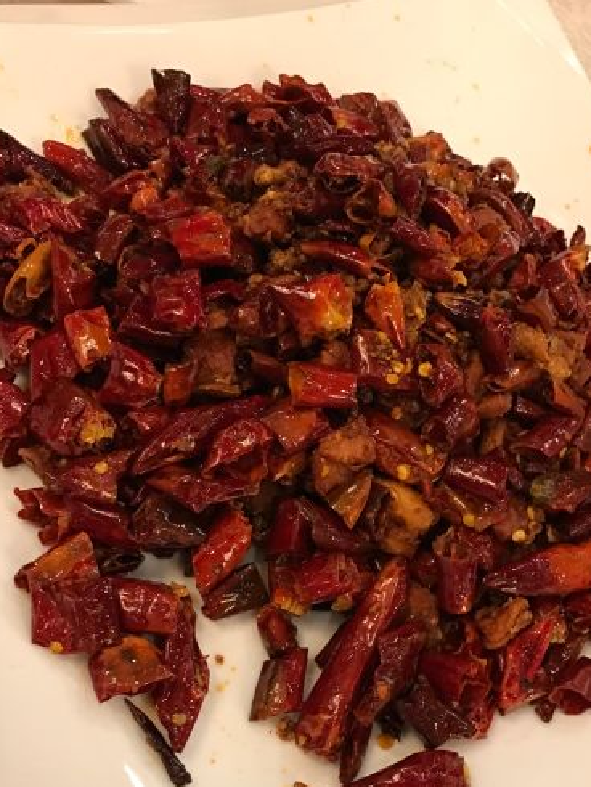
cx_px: 312
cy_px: 533
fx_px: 910
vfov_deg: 46.0
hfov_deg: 36.0
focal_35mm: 40
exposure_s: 1/14
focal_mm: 3.99
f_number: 1.8
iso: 100
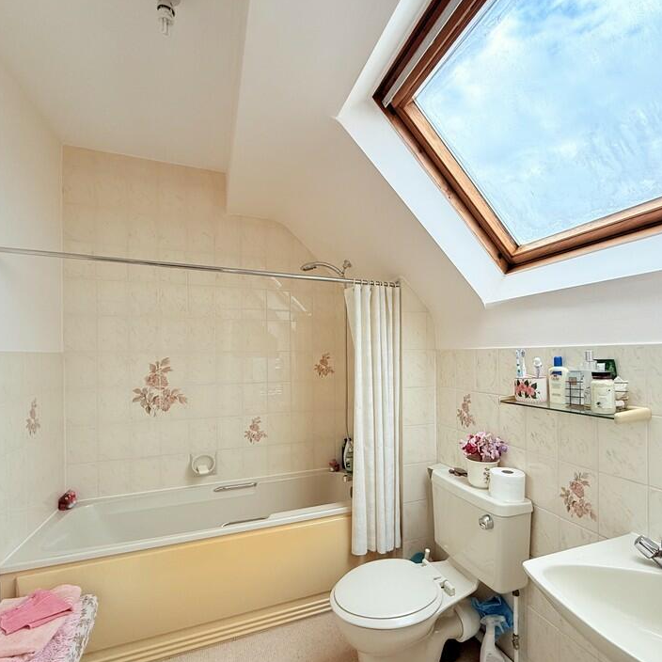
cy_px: 356
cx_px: 381
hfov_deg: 80.2
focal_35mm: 18
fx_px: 389
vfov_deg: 80.6
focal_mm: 2.22
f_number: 2.2
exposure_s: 1/101
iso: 100
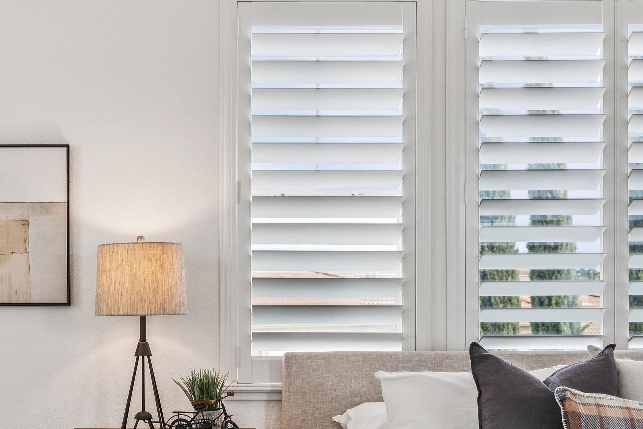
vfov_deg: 24.3
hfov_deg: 35.3
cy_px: 339
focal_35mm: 55
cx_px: 150
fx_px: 982
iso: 320
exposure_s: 1/80
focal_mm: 30
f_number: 5.6
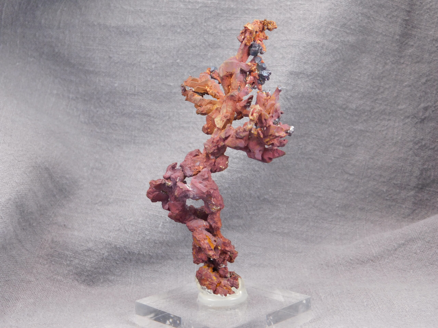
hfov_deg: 37.5
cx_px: 219
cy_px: 164
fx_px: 645
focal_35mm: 51
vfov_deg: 28.6
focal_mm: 9
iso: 125
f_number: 3.8
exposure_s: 1/50
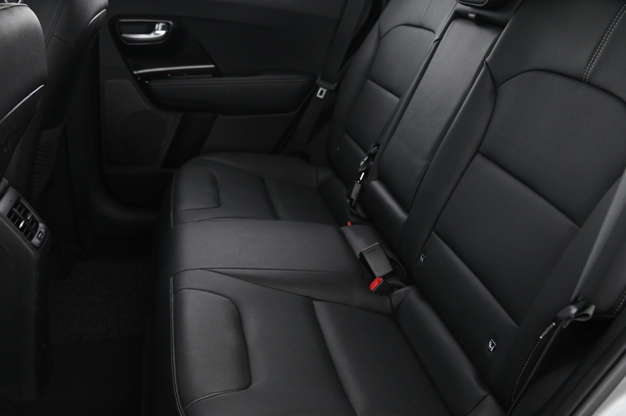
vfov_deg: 37.8
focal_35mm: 35
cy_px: 218
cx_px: 311
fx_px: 608
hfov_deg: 54.5
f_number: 4
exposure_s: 1/13
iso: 2000
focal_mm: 24
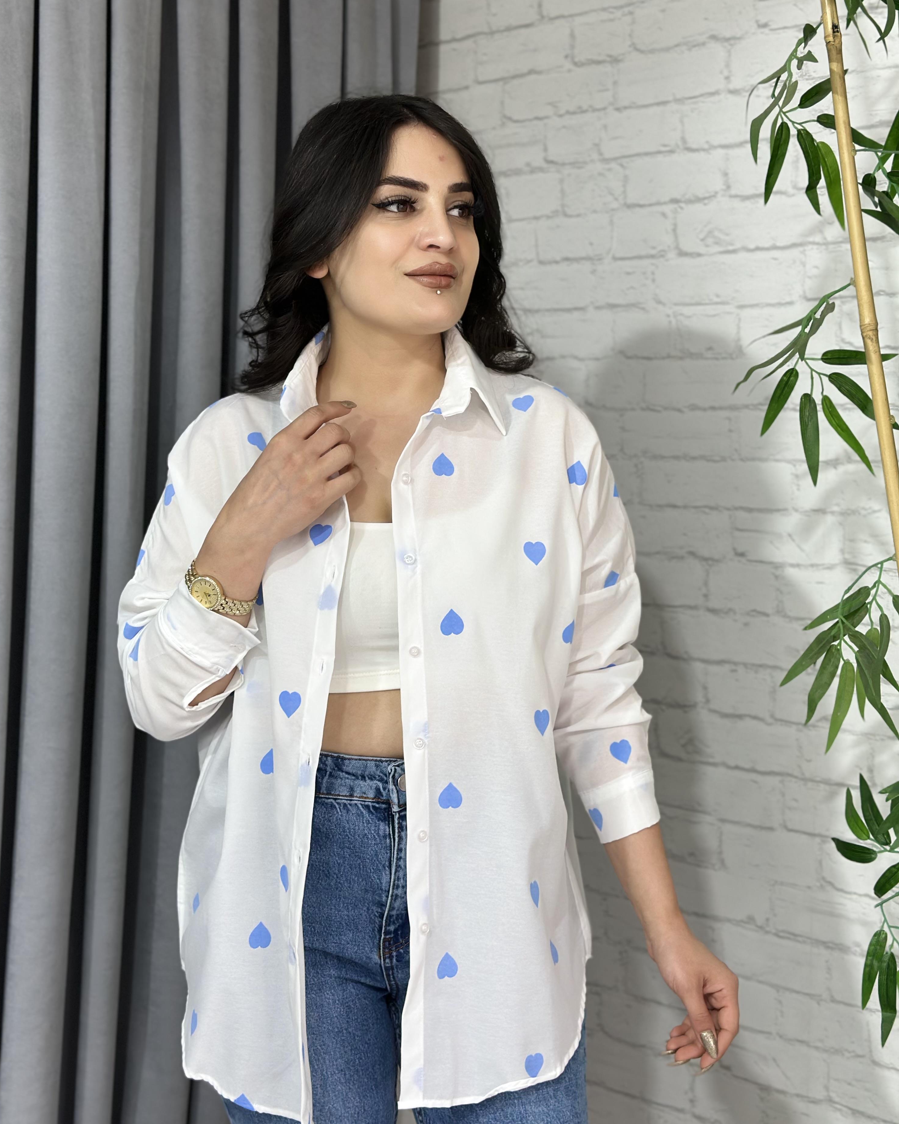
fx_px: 1696
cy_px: 528
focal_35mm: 51
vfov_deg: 36.6
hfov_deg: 29.7
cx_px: 441
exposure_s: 1/137
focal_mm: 6.86
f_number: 1.78
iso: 80
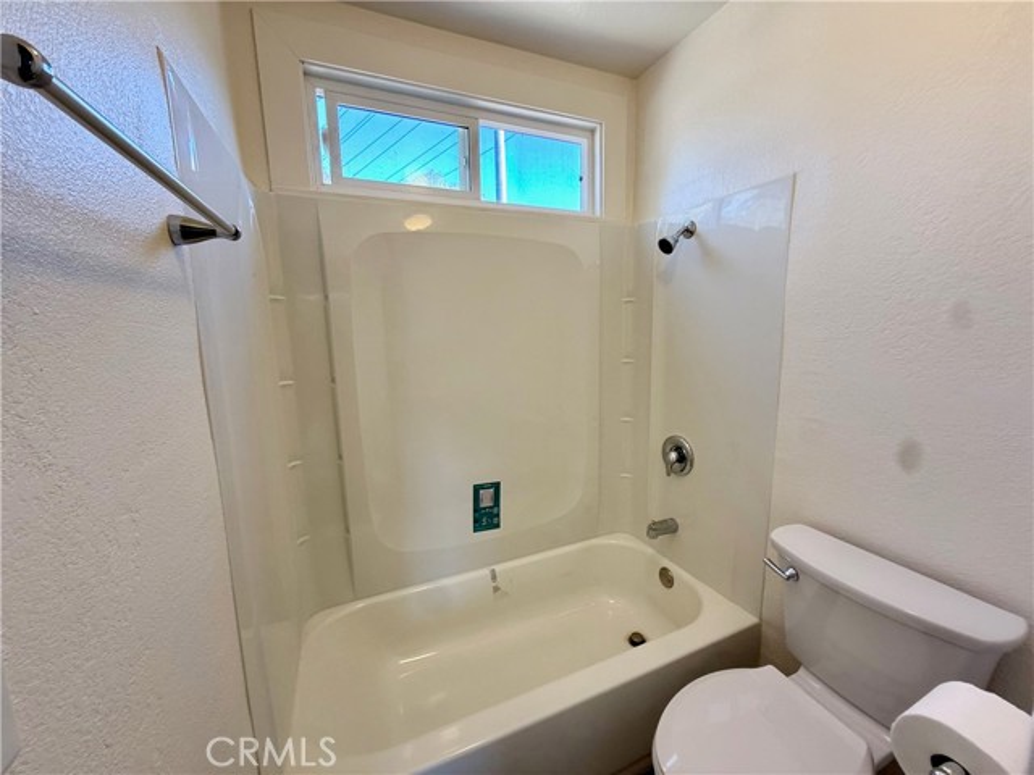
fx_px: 418
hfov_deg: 102.1
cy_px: 388
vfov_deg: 85.7
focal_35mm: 14
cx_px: 517
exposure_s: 1/99
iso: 100
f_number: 2.2
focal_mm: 2.22
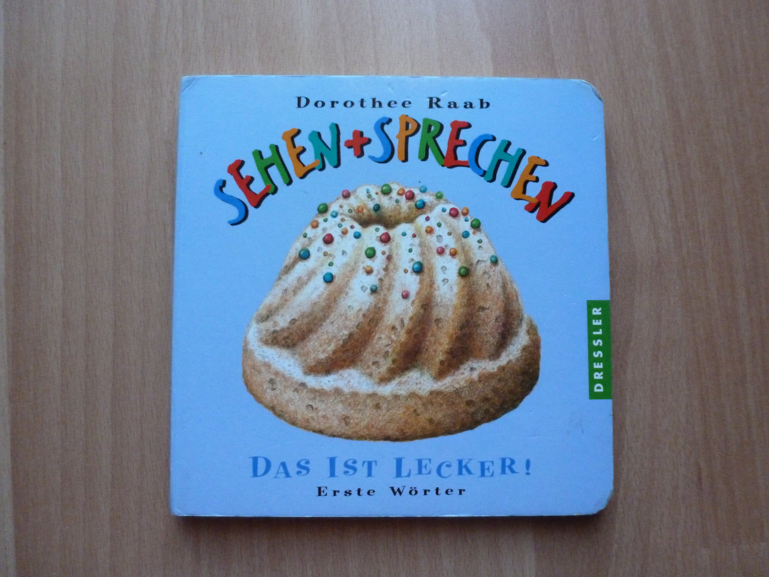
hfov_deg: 71.6
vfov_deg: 56.8
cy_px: 288
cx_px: 384
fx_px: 533
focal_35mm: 24
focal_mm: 4.3
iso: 800
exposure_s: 1/160
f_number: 3.3
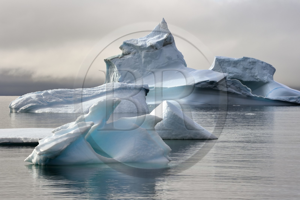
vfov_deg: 8.8
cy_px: 100
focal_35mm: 155
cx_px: 150
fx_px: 1291
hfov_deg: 13.3
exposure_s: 1/320
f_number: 16
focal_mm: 155
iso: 200
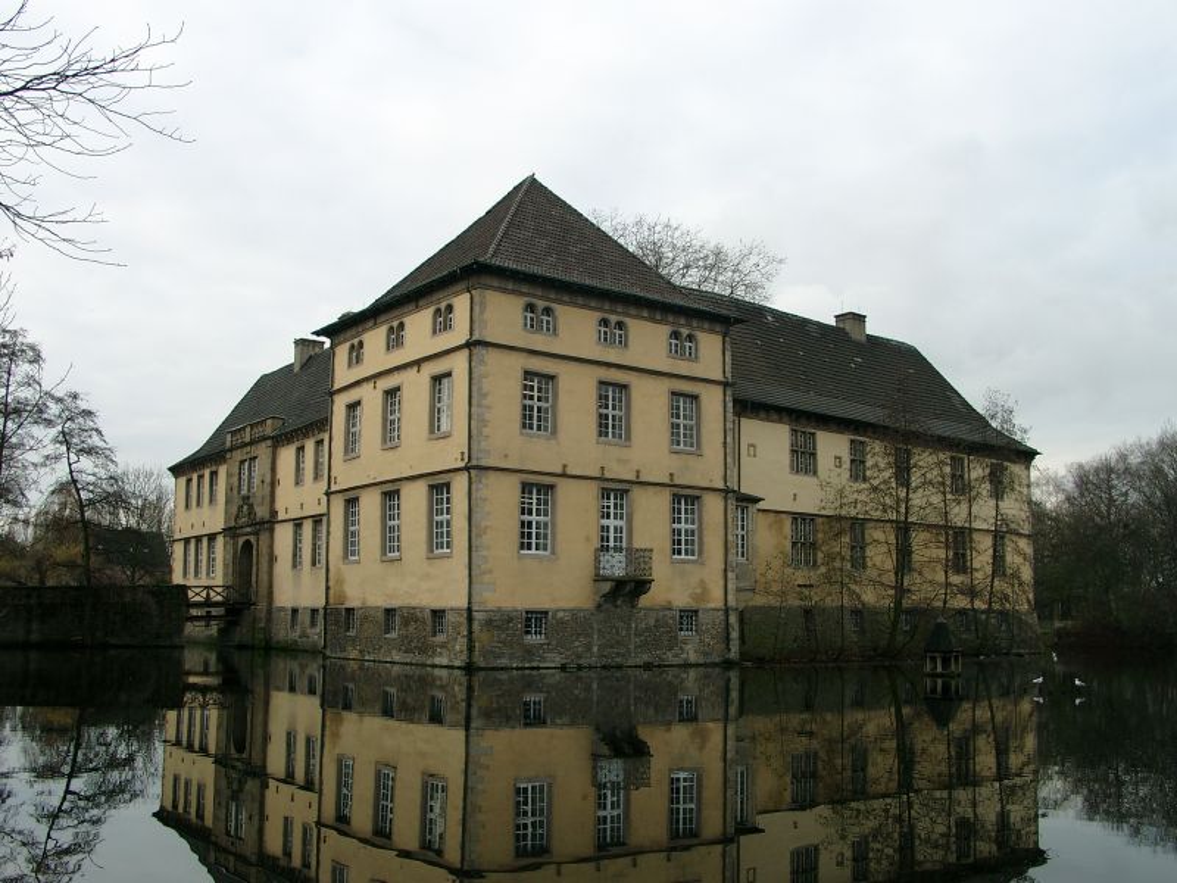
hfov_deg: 52.6
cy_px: 442
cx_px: 588
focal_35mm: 35
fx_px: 1190
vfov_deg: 40.7
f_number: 4
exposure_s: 1/151
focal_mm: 7.39
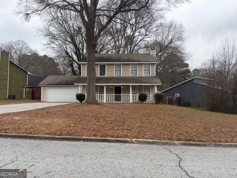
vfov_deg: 56.8
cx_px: 118
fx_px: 164
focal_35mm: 24
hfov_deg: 71.6
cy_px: 89
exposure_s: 1/695
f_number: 1.78
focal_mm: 6.76
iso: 100
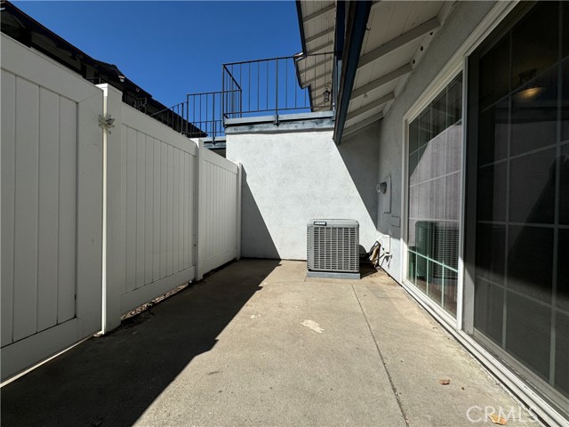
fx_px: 230
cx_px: 284
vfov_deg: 85.7
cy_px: 214
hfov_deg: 102.1
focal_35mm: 14
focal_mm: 2.22
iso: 50
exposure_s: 1/3247
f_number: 2.2
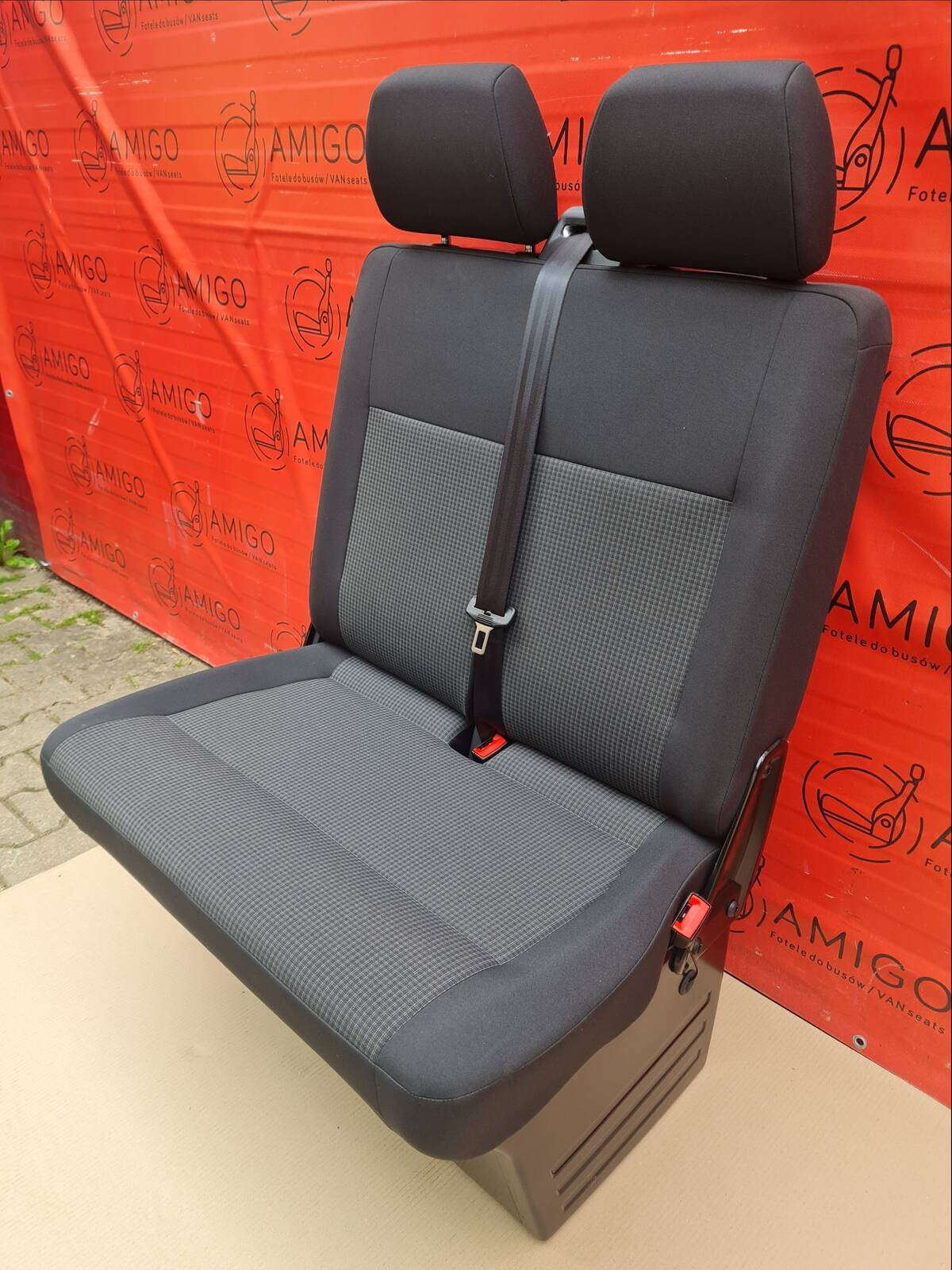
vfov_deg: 67.3
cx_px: 476
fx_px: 953
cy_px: 635
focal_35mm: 26
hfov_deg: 53.1
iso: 50
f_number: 1.8
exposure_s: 1/170
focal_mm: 5.4
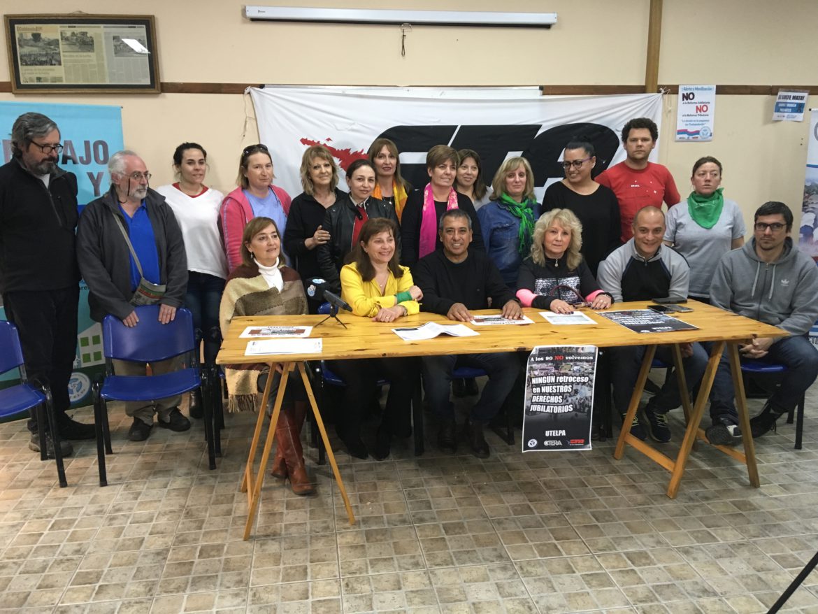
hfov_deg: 61.6
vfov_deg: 48.2
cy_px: 307
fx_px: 685
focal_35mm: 29
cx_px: 409
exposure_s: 1/33
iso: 160
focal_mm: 4.15
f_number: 2.2
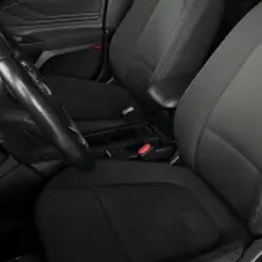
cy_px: 115
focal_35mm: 46
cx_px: 214
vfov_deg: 36.7
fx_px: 394
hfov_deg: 35.5
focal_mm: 5.96
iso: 100
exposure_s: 1/121
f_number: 1.6
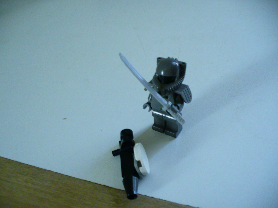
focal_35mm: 37
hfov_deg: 50.1
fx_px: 297
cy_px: 104
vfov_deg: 38.7
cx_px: 139
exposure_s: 1/8
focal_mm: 6.1
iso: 100
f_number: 2.8
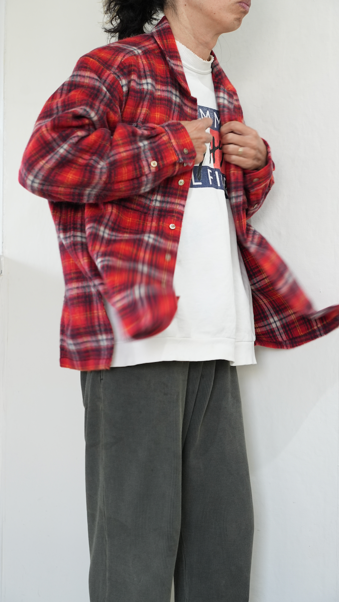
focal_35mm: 73
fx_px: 1167
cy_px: 300
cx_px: 161
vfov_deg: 29.0
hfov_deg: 16.5
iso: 1000
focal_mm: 69
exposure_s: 1/100
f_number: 4.5
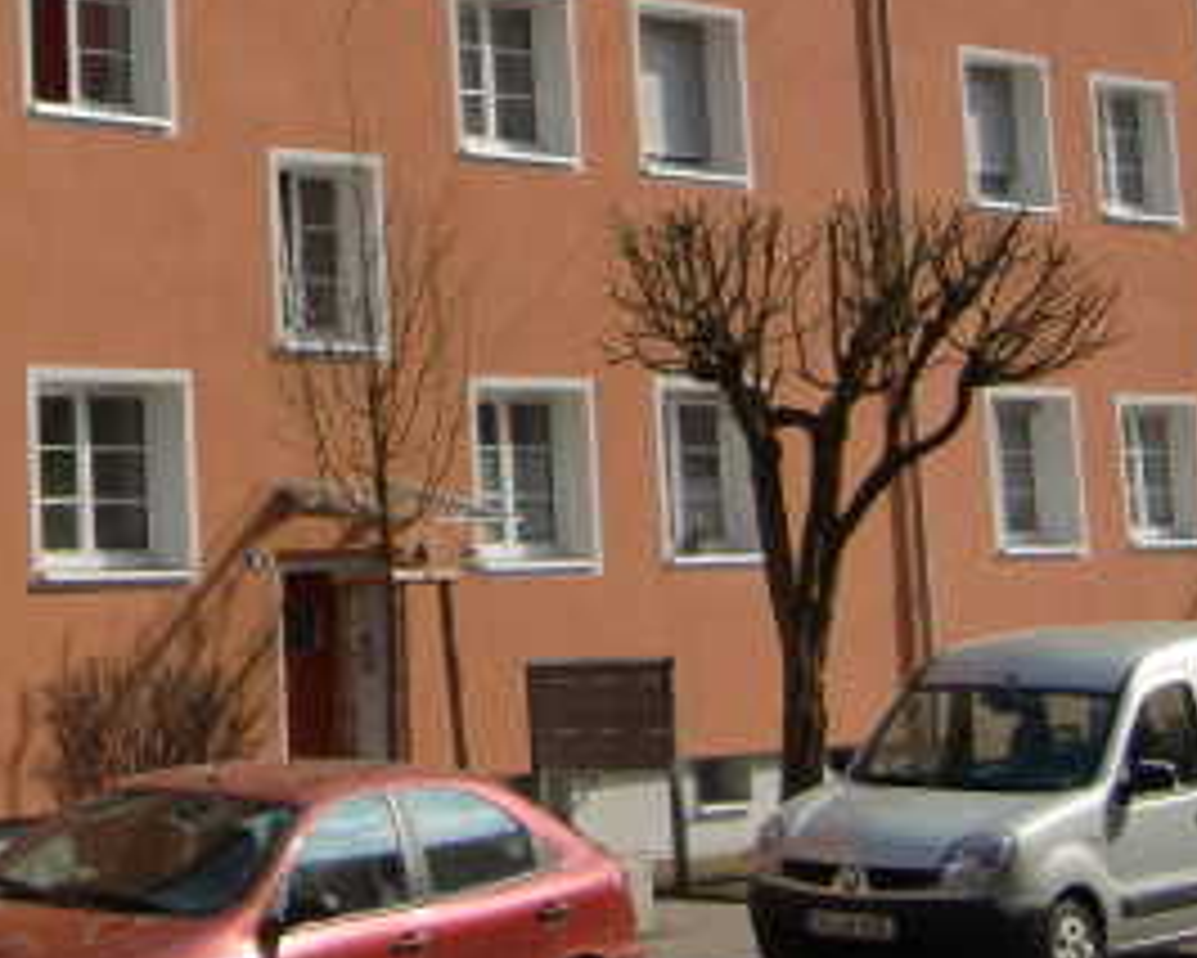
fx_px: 3331
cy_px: -63
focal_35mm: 94
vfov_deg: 16.0
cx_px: 27
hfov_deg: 19.8
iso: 64
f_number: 3.8
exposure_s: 1/1000
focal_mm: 7.1
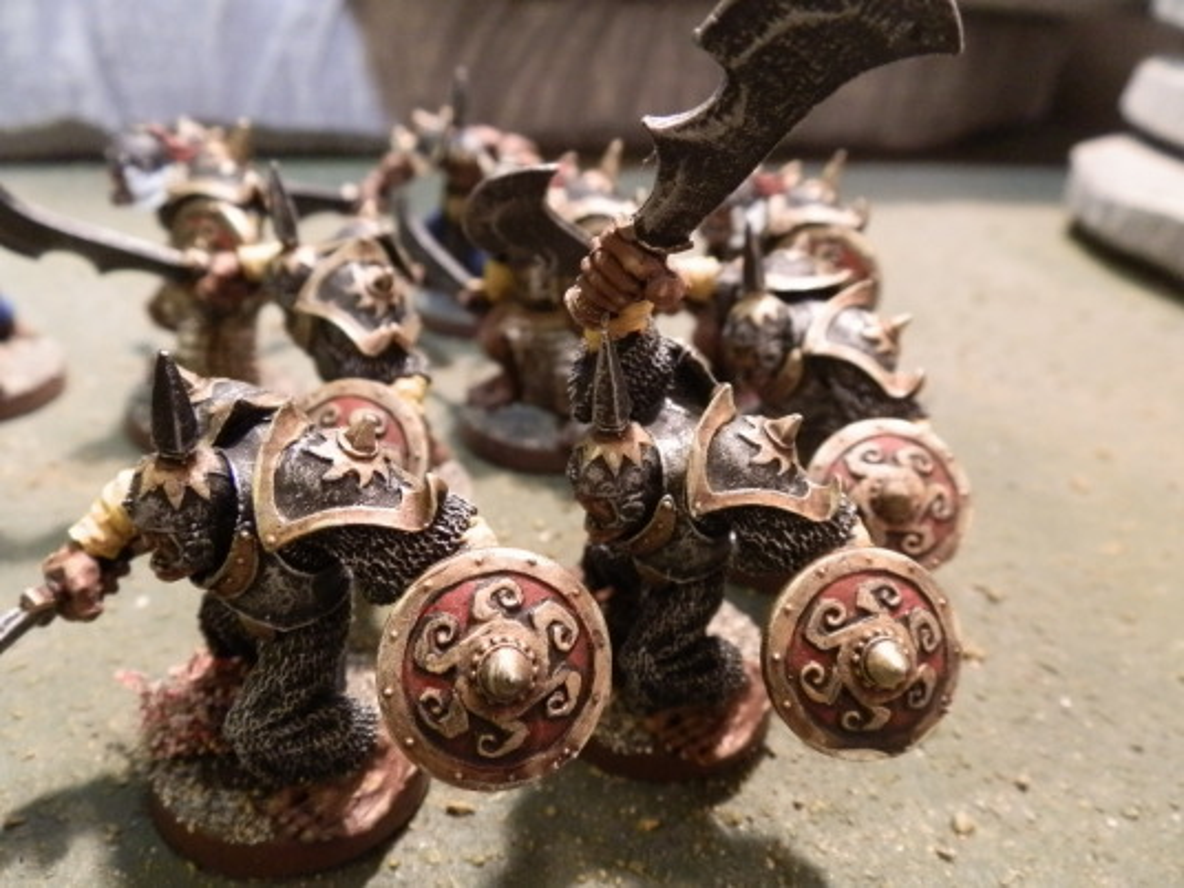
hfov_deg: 63.4
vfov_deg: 49.7
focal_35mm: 28
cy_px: 444
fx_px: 958
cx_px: 592
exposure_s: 1/40
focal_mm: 5
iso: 400
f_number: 3.1
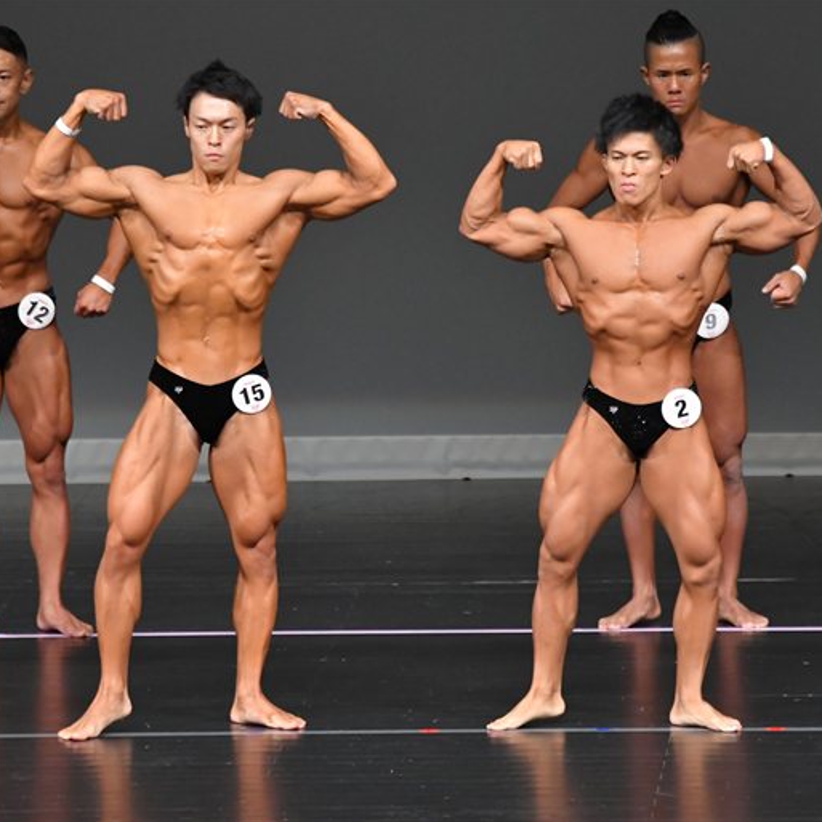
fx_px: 10854
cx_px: 358
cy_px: 410
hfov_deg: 4.3
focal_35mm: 404
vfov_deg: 4.3
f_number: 5.6
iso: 4000
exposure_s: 1/400
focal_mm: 210
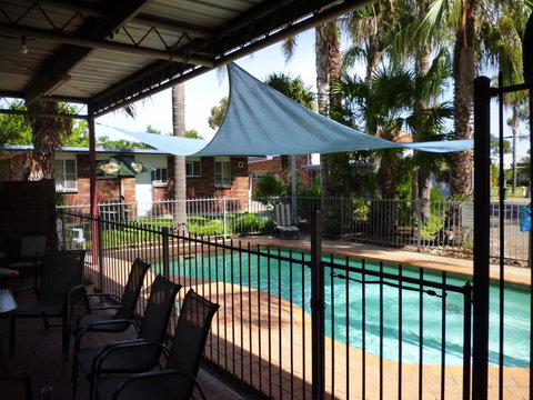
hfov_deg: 63.4
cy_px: 200
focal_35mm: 28
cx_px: 266
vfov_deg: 49.7
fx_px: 431
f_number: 3.1
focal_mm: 5
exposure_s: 1/500
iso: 160
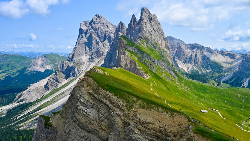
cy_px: 64
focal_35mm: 36
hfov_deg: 55.9
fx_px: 235
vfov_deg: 33.2
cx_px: 125
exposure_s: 1/250
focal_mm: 33.5
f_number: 11
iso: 180
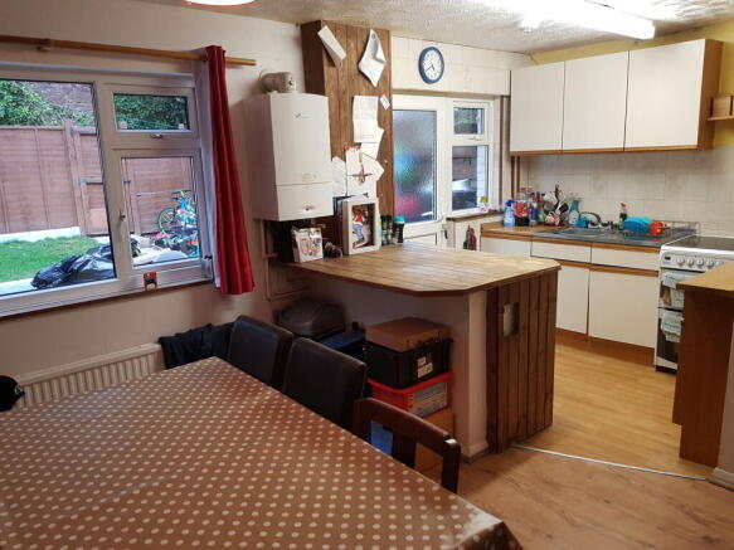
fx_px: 551
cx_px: 367
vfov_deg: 53.0
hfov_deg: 67.3
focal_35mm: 26
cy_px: 275
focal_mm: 4.2
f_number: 1.7
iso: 160
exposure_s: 1/33
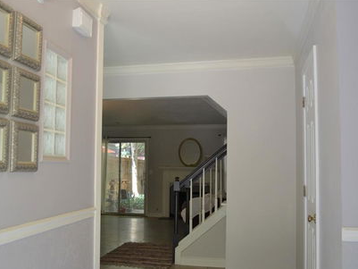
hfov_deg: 48.8
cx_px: 151
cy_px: 139
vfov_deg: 37.7
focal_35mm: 38
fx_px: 393
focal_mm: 22
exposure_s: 1/100
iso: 400
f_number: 3.8
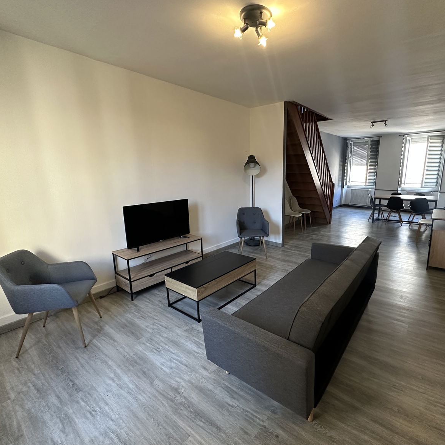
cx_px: 255
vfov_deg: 84.0
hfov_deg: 83.4
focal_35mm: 17
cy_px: 221
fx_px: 247
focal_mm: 2.22
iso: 320
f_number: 2.2
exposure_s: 1/99
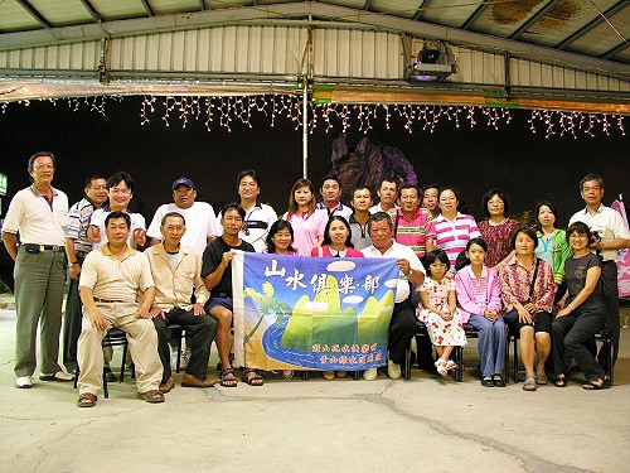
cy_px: 236
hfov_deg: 52.6
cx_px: 315
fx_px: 637
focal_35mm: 35
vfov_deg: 40.7
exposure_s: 1/4
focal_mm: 8.9
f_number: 2.8
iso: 173
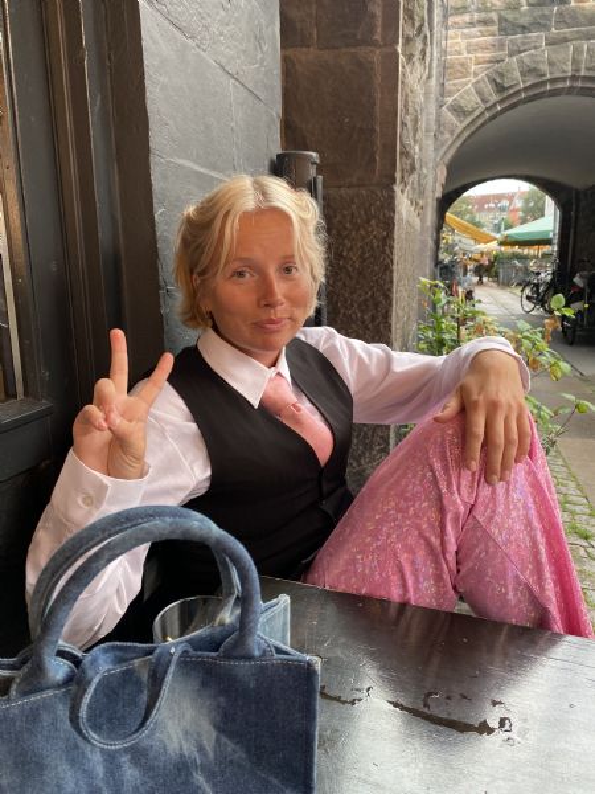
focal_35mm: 26
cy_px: 397
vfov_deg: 67.3
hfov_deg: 53.1
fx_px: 596
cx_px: 298
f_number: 1.8
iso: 160
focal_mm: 4.25
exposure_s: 1/59
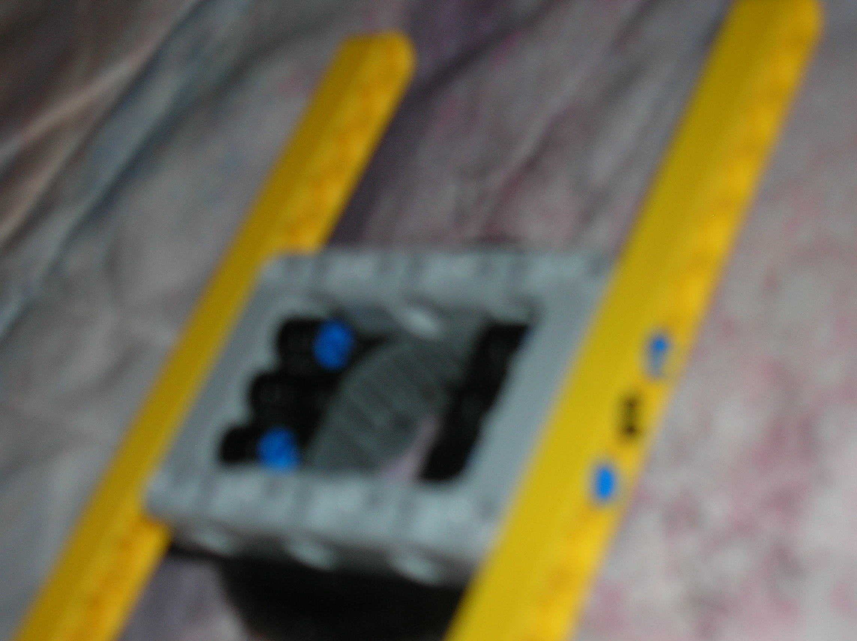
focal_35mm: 82
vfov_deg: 18.0
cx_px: 428
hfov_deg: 23.9
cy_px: 320
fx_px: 2028
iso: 50
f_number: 4.2
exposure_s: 1/60.1
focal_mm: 13.7
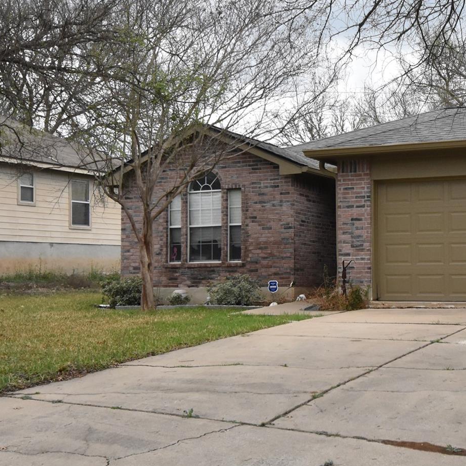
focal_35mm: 57
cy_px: 217
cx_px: 357
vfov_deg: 30.0
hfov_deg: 29.5
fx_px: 868
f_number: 4.5
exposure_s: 1/2000
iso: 2000
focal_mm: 20
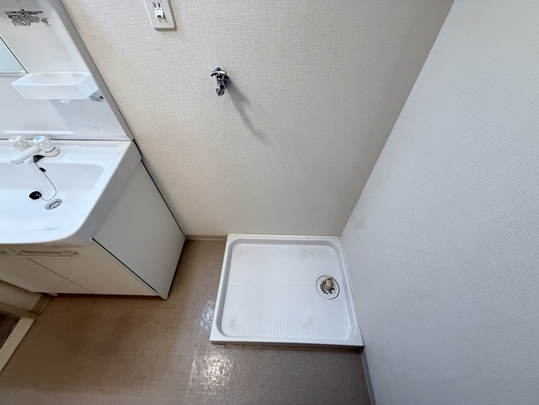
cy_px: 202
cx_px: 270
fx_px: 218
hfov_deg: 102.1
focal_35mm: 14
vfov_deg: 85.7
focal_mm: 2.22
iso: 320
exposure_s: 1/120
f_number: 2.2
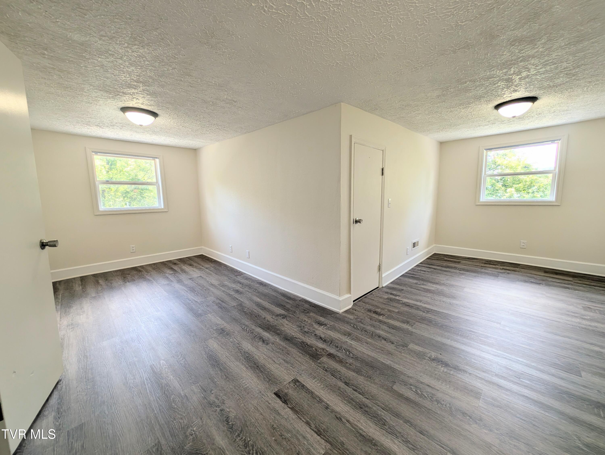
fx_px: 210
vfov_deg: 94.6
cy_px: 228
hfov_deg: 110.5
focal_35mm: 12
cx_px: 302
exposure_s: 1/120
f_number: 1.95
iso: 52
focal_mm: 2.23
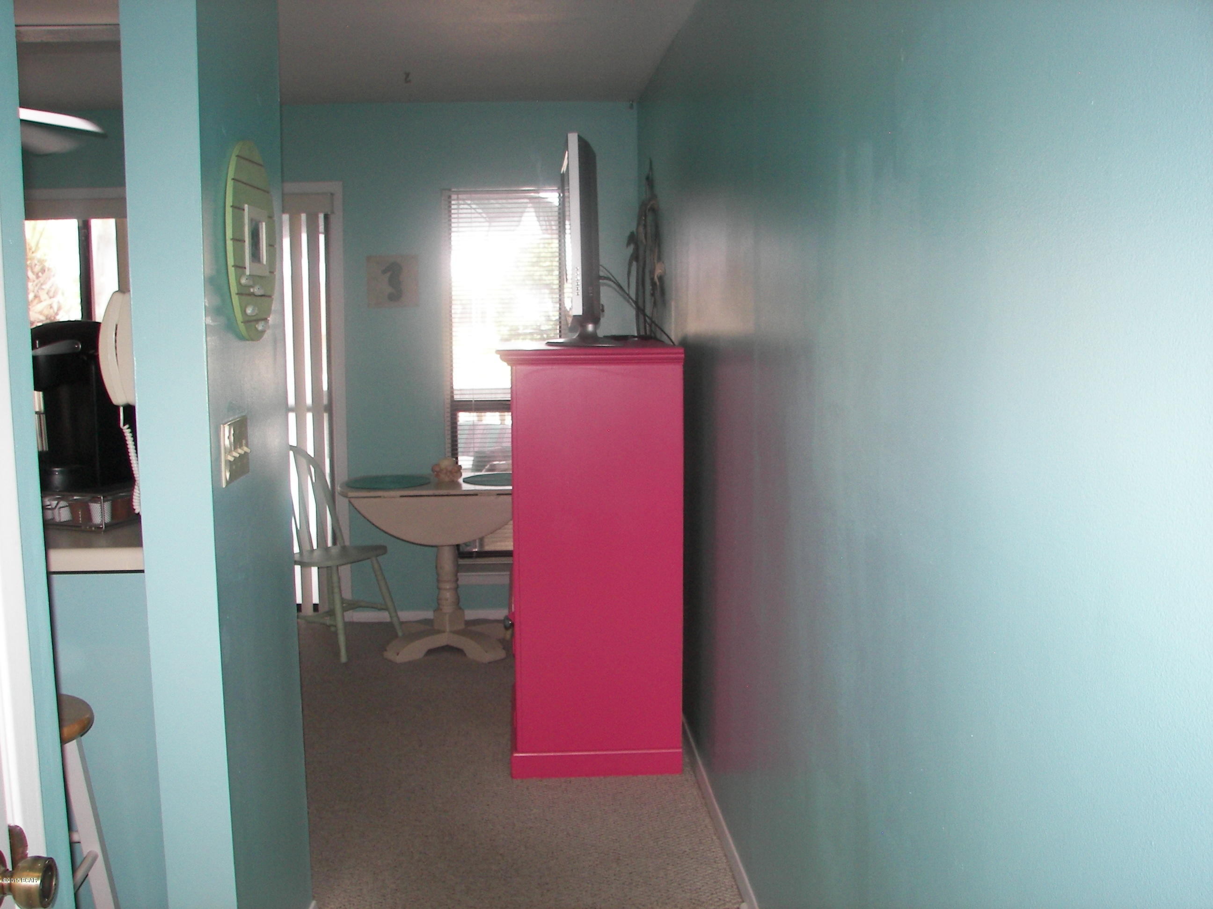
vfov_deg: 39.7
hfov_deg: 51.4
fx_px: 1261
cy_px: 454
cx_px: 606
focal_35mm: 36
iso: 100
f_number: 2.8
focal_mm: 6
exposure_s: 1/30
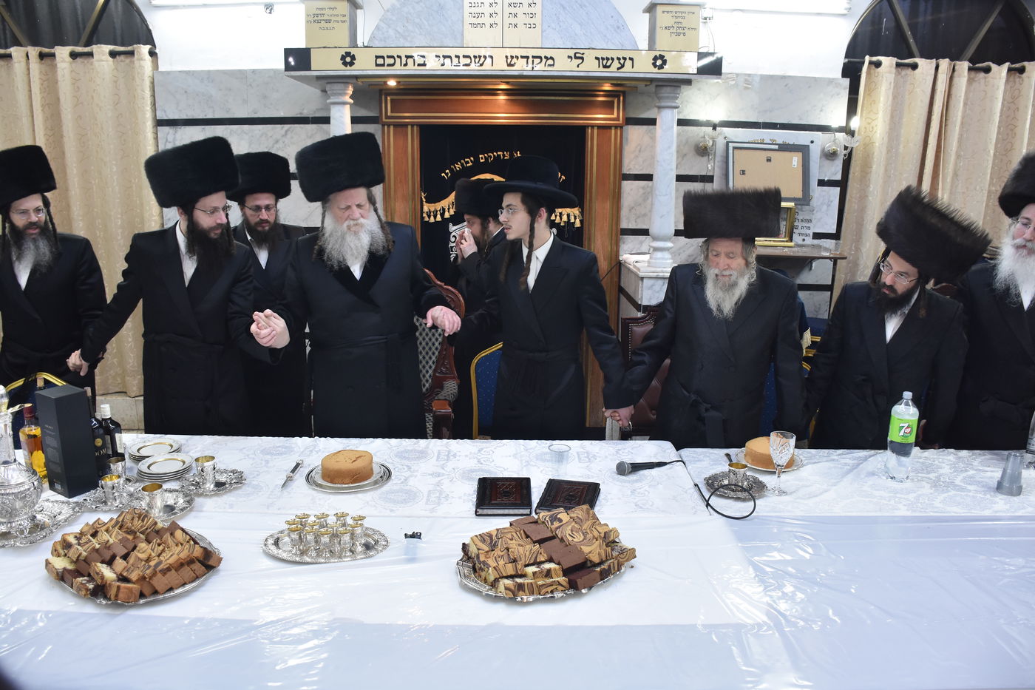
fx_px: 776
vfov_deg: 47.9
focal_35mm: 27
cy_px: 345
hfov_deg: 67.4
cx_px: 518
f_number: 5.6
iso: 1250
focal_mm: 18
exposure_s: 1/160
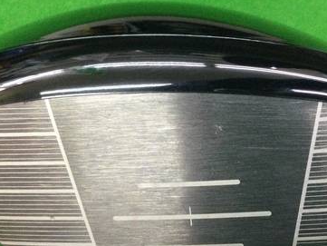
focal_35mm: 55
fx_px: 520
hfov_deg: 34.9
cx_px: 186
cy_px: 155
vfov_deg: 26.5
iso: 160
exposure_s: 1/30
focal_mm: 3.3
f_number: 2.4
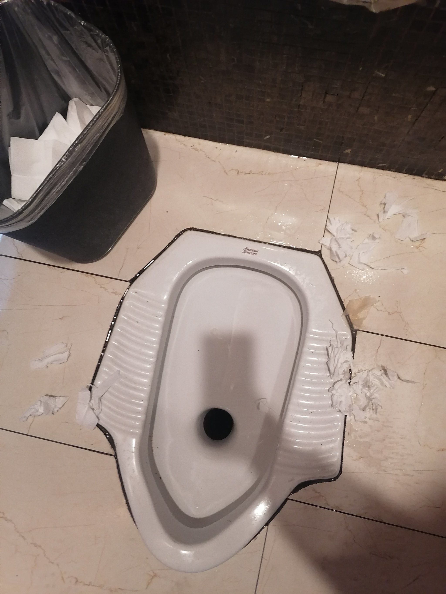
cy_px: 297
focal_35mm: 27
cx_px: 223
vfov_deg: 65.3
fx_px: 464
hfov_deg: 51.4
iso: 640
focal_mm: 5.3
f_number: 1.8
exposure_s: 1/25
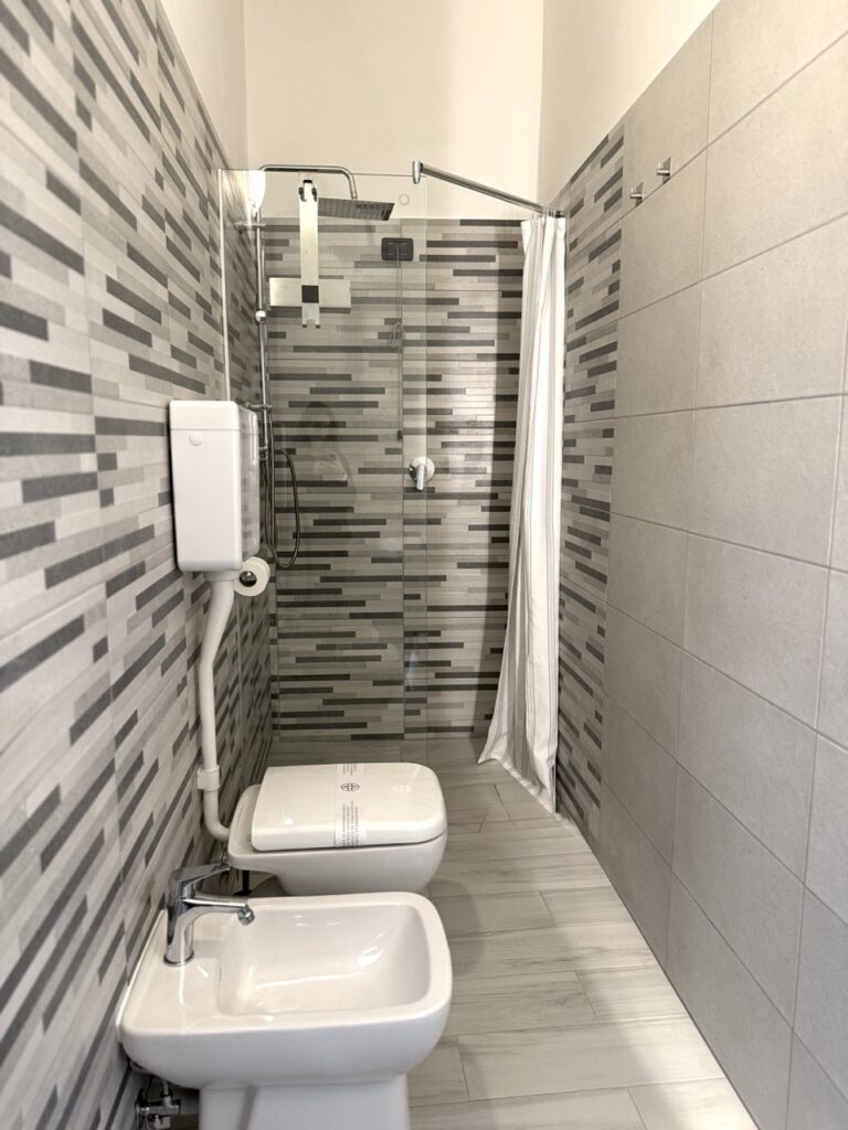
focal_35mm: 24
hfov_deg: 56.8
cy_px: 565
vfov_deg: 71.6
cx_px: 424
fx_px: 784
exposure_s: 1/60
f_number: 1.78
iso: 250
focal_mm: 6.76
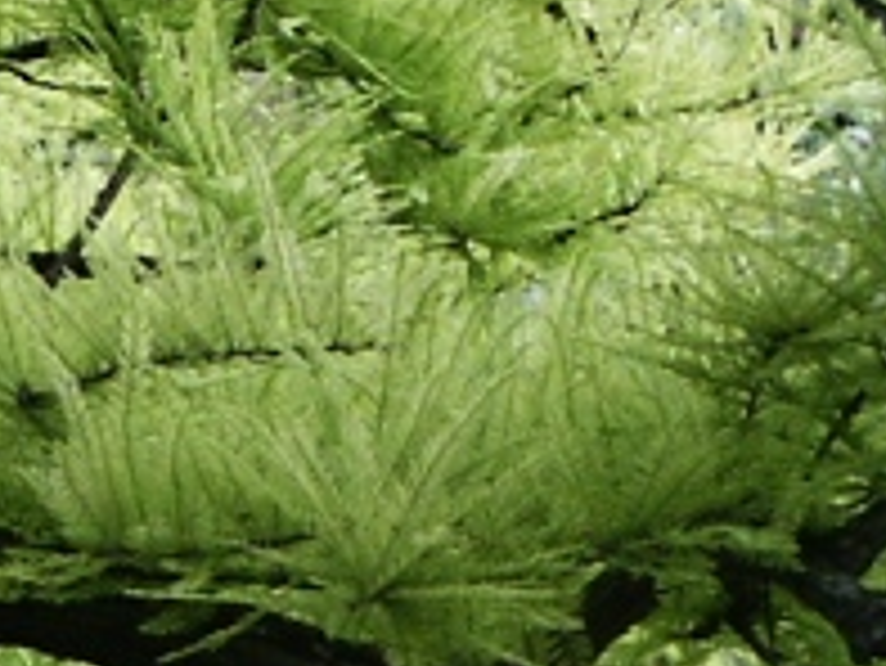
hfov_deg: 6.1
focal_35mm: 316
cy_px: -207
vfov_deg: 4.7
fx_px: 8093
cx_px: -846
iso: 80
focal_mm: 15.51
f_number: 3.6
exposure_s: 1/60
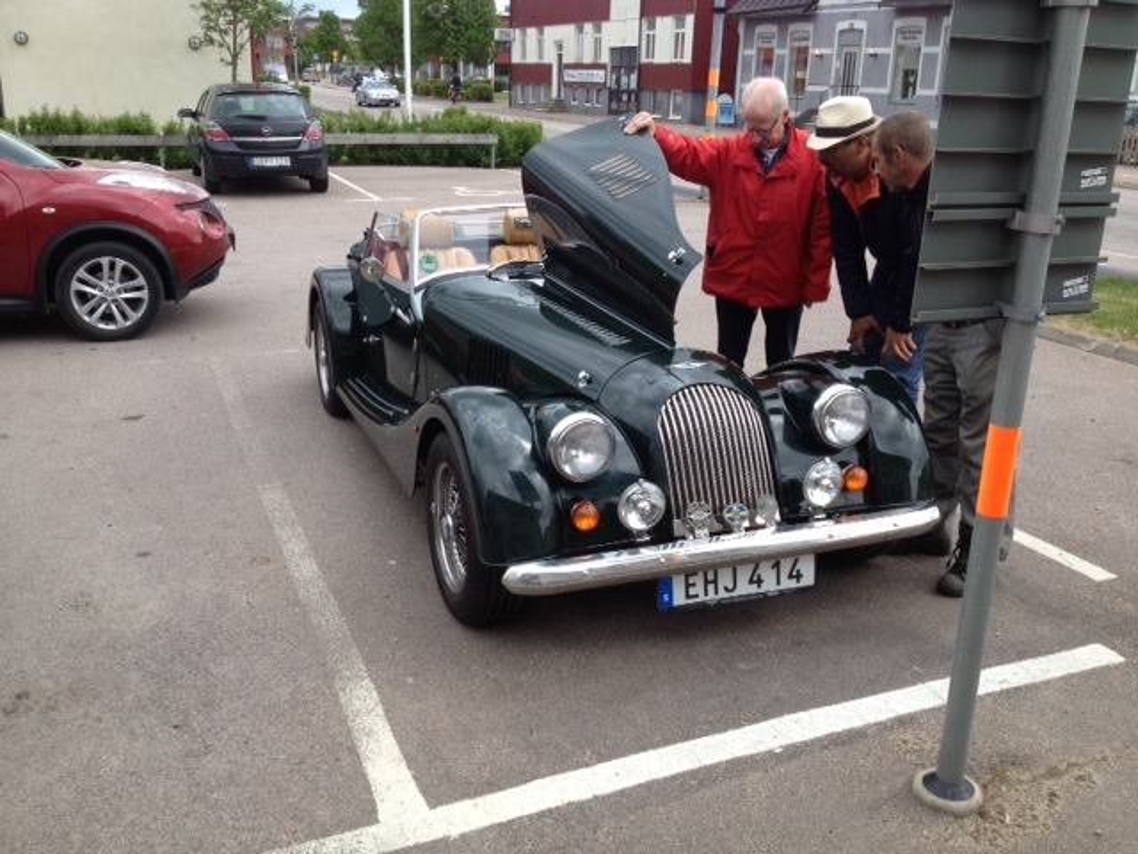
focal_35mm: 35
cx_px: 569
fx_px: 1151
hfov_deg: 52.6
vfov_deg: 40.7
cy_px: 427
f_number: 2.4
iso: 50
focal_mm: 4.28
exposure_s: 1/506
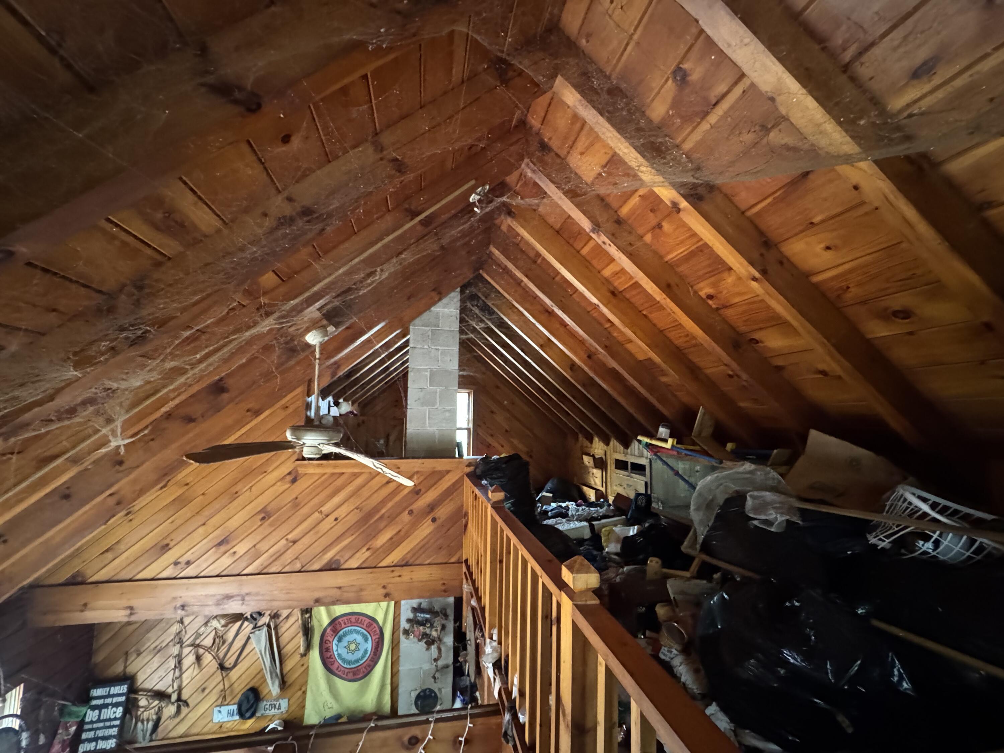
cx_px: 502
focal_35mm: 14
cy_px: 376
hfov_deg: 102.1
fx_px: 406
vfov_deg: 85.7
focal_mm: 2.22
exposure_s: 1/32
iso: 1600
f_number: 2.2
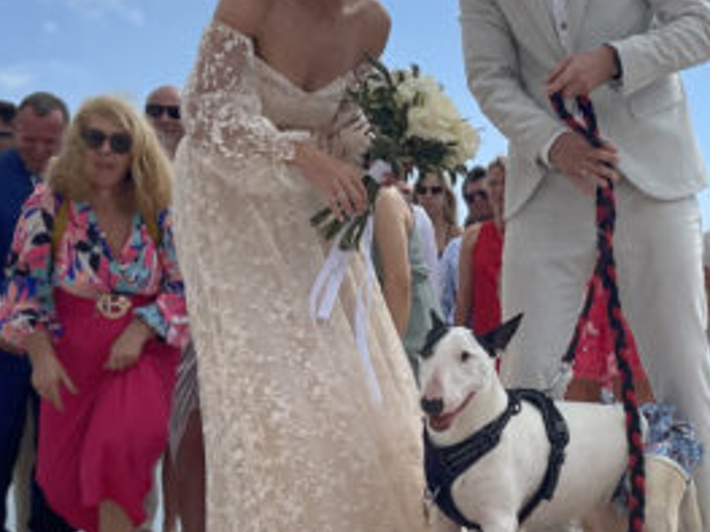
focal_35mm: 76
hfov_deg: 25.5
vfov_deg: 19.4
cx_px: 483
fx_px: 1558
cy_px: 286
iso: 50
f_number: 1.6
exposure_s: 1/8547
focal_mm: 5.1
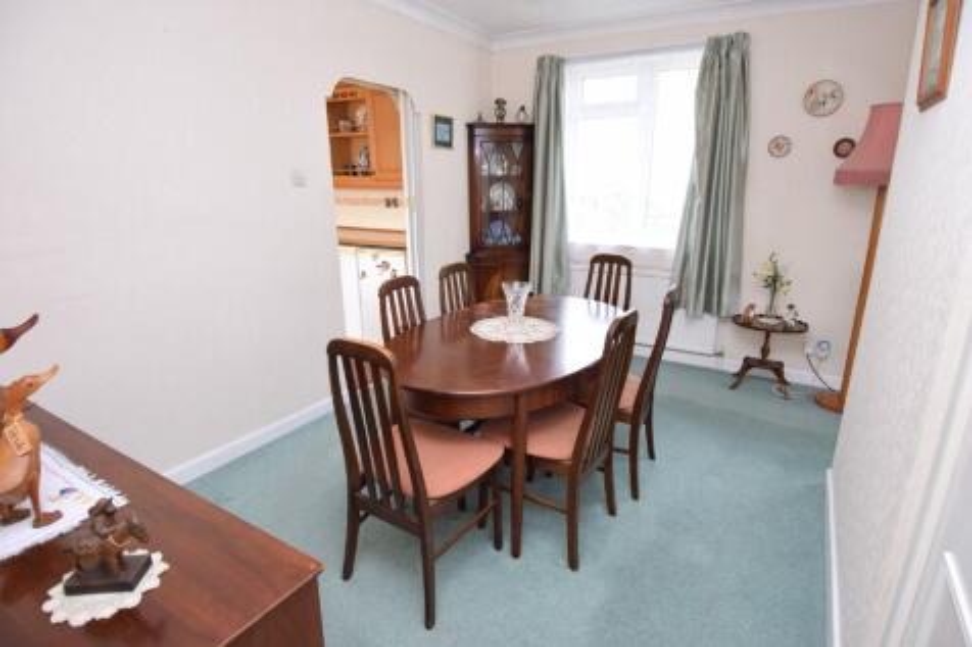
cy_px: 324
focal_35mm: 18
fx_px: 486
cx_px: 486
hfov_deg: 90.0
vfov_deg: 67.3
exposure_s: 1/100
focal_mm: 12
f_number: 5
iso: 400
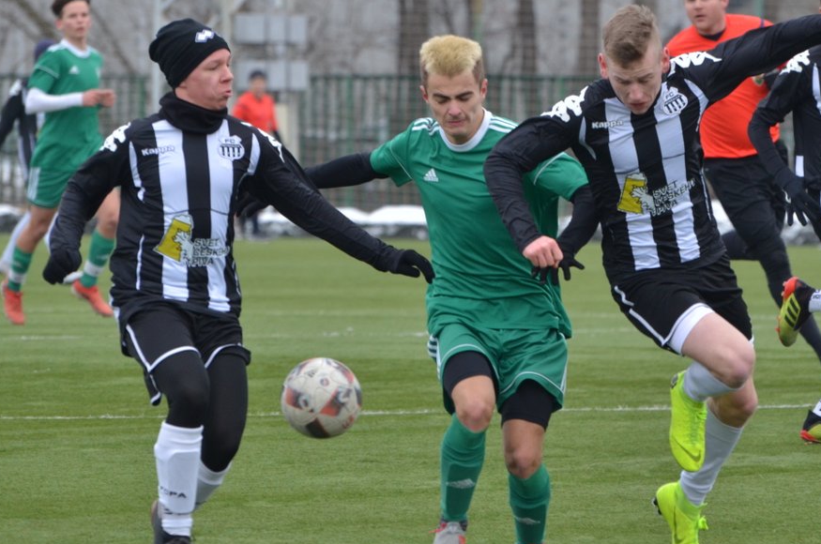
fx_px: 9834
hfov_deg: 4.8
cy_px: 281
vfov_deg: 3.2
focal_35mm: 432
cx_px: 511
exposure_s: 1/800
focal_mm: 210
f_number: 5.3
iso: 500
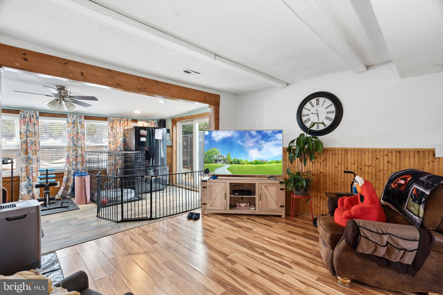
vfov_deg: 73.7
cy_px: 148
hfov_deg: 96.7
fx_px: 197
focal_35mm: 16
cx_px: 222
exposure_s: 4
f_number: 8
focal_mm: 16
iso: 100
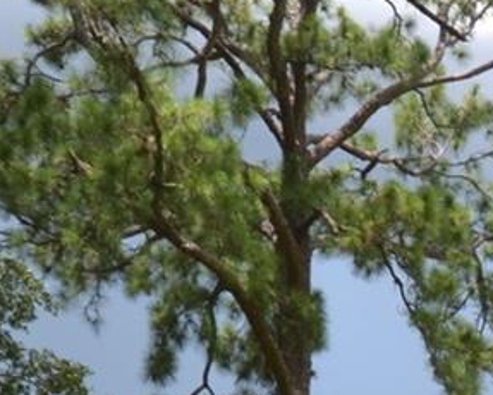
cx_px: 849
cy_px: 646
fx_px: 1372
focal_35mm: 94
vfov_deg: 14.8
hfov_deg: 17.2
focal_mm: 12
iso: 100
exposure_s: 1/200
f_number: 7.1
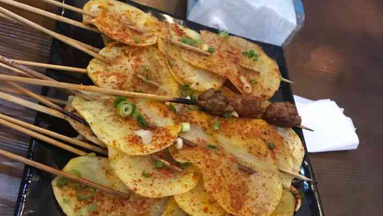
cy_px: 151
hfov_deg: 49.4
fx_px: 417
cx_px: 192
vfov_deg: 28.8
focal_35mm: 41
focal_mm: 3.99
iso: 100
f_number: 1.8
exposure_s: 1/13
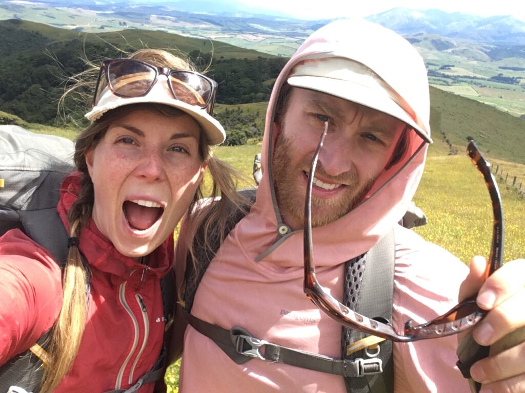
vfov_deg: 45.4
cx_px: 262
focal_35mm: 31
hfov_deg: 58.4
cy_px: 196
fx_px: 470
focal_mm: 2.15
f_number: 2.4
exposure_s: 1/671
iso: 50
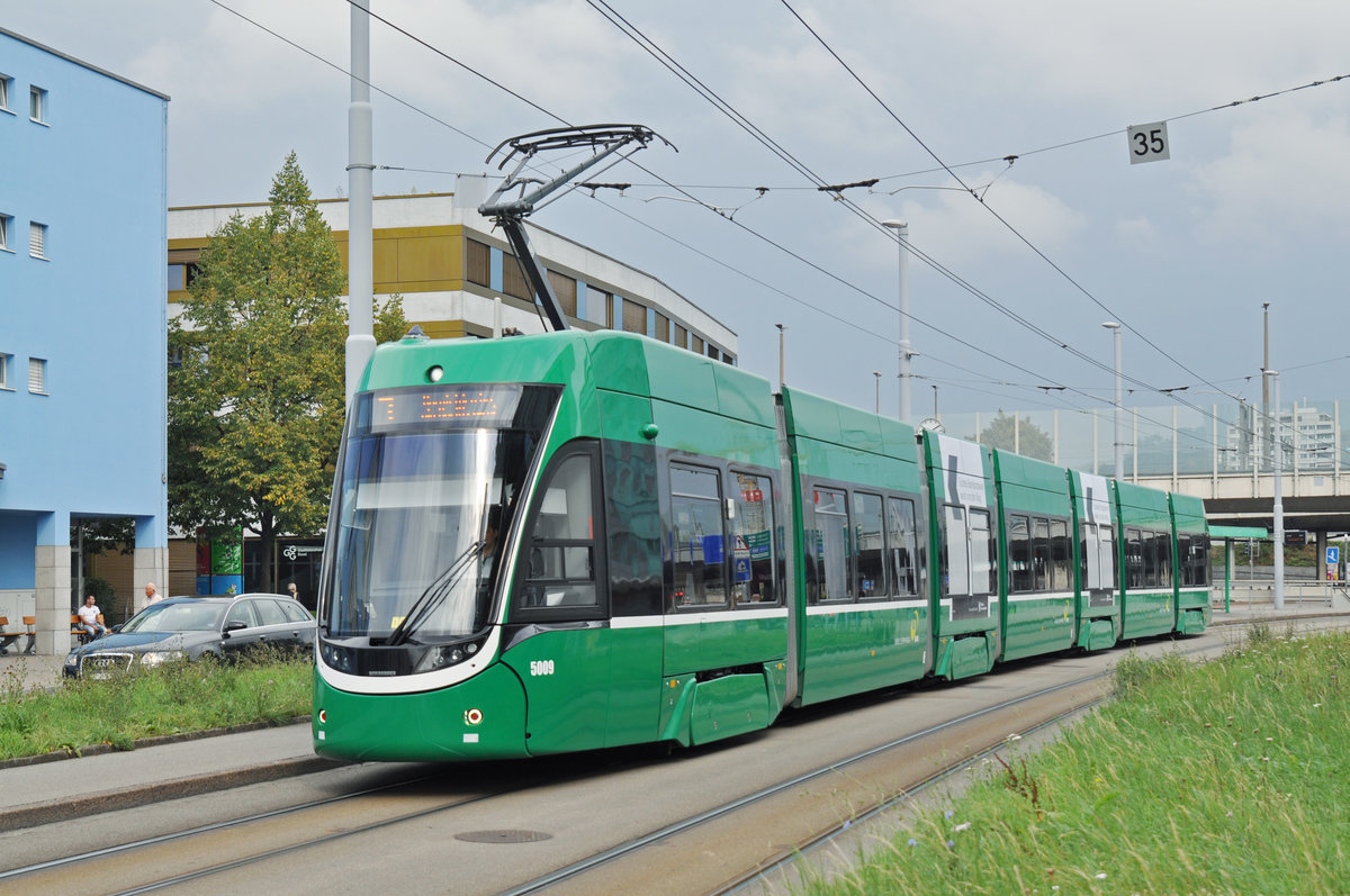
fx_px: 1966
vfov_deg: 25.7
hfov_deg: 37.9
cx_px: 675
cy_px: 448
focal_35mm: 52
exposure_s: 1/1000
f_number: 5
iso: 250
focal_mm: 35
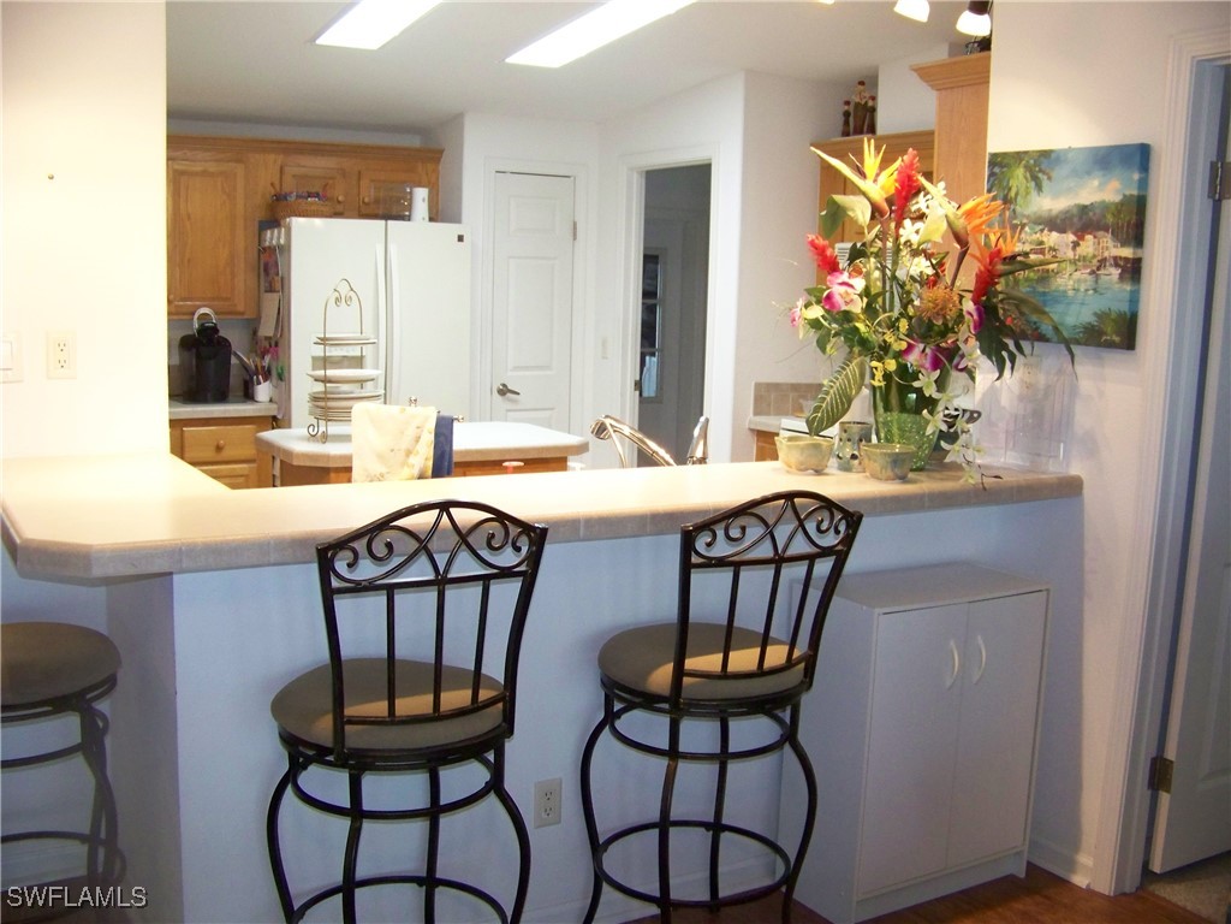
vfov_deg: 39.7
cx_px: 616
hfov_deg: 51.4
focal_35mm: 36
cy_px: 462
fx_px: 1280
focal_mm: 5.85
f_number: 2.8
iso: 250
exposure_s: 1/30
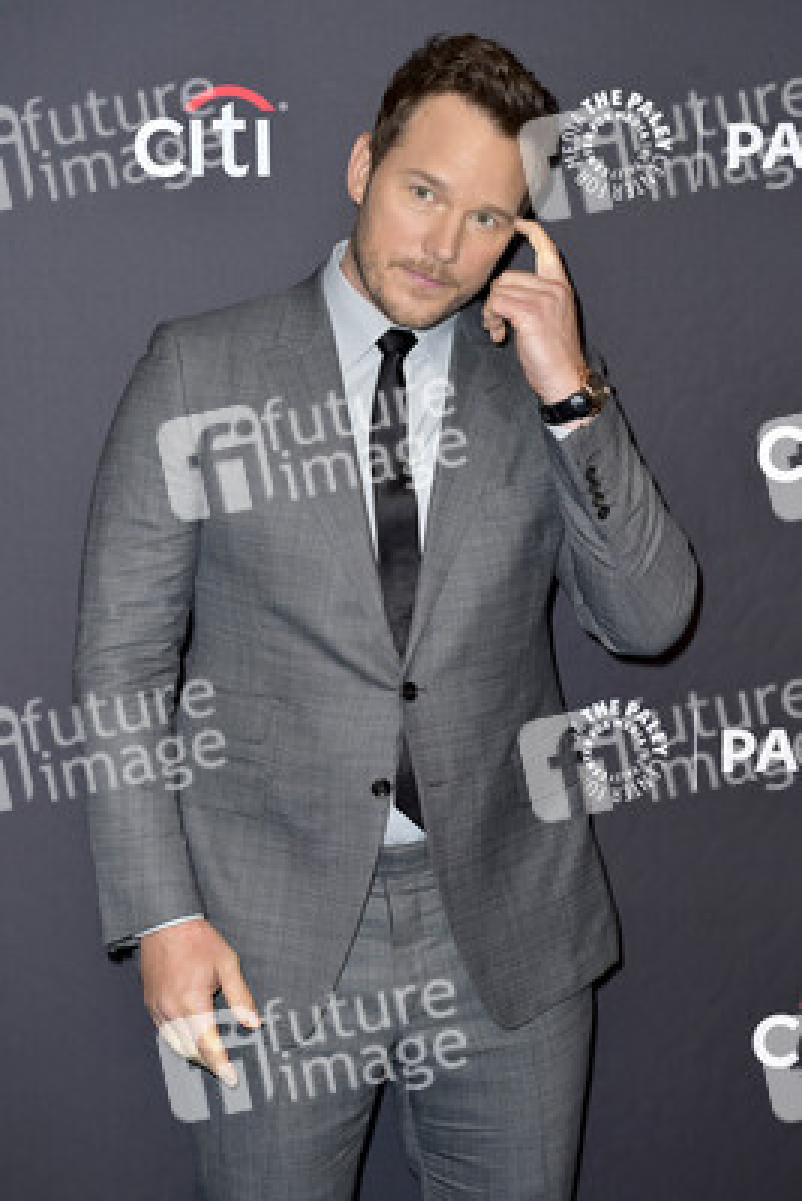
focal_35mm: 66
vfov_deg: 30.5
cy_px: 600
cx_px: 401
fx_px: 2203
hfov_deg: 20.6
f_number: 5.6
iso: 250
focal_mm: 66
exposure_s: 1/250
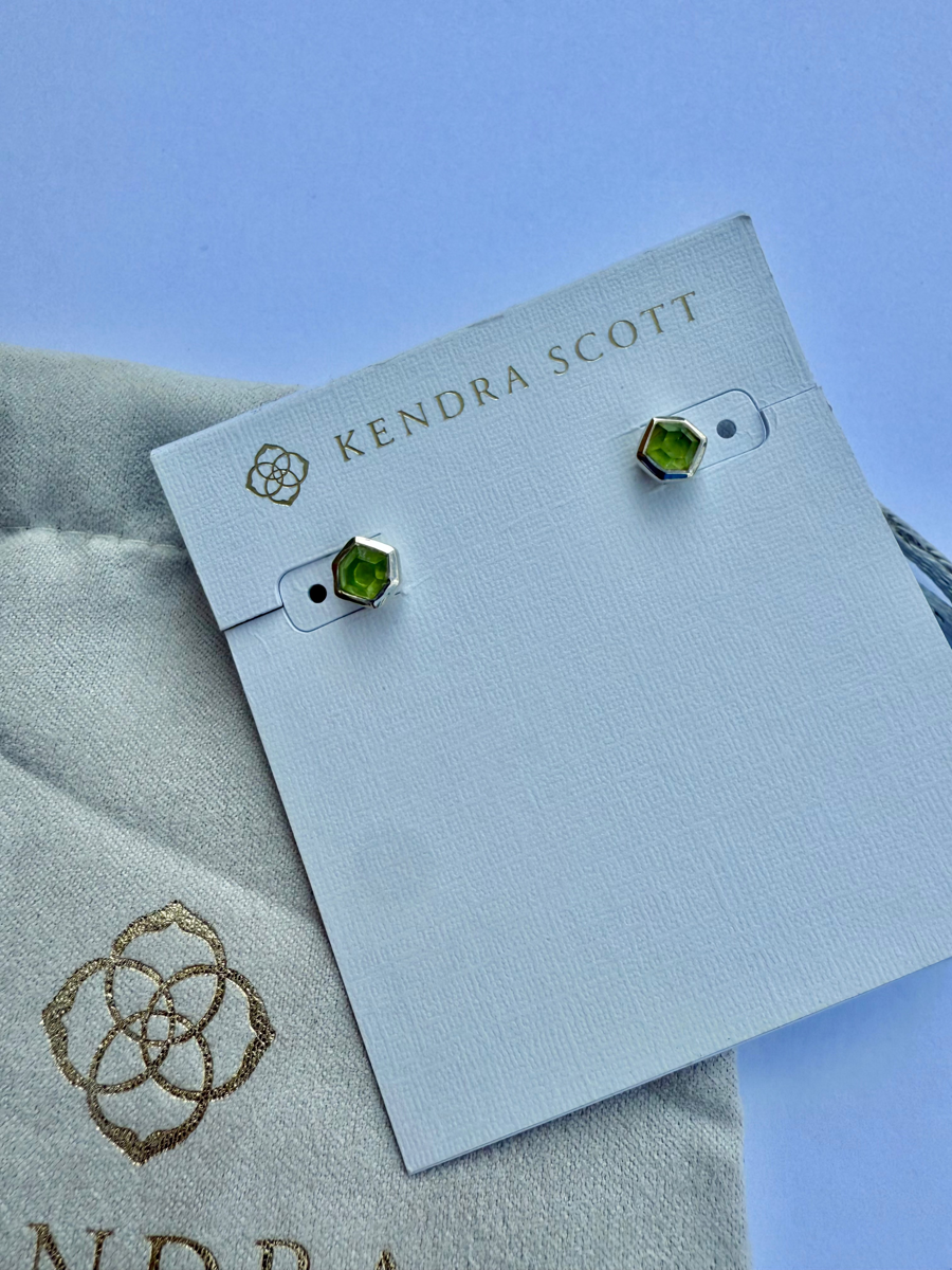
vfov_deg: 71.6
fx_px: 880
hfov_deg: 56.8
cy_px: 635
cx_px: 476
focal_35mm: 24
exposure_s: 1/1976
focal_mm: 2.22
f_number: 2.2
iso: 40
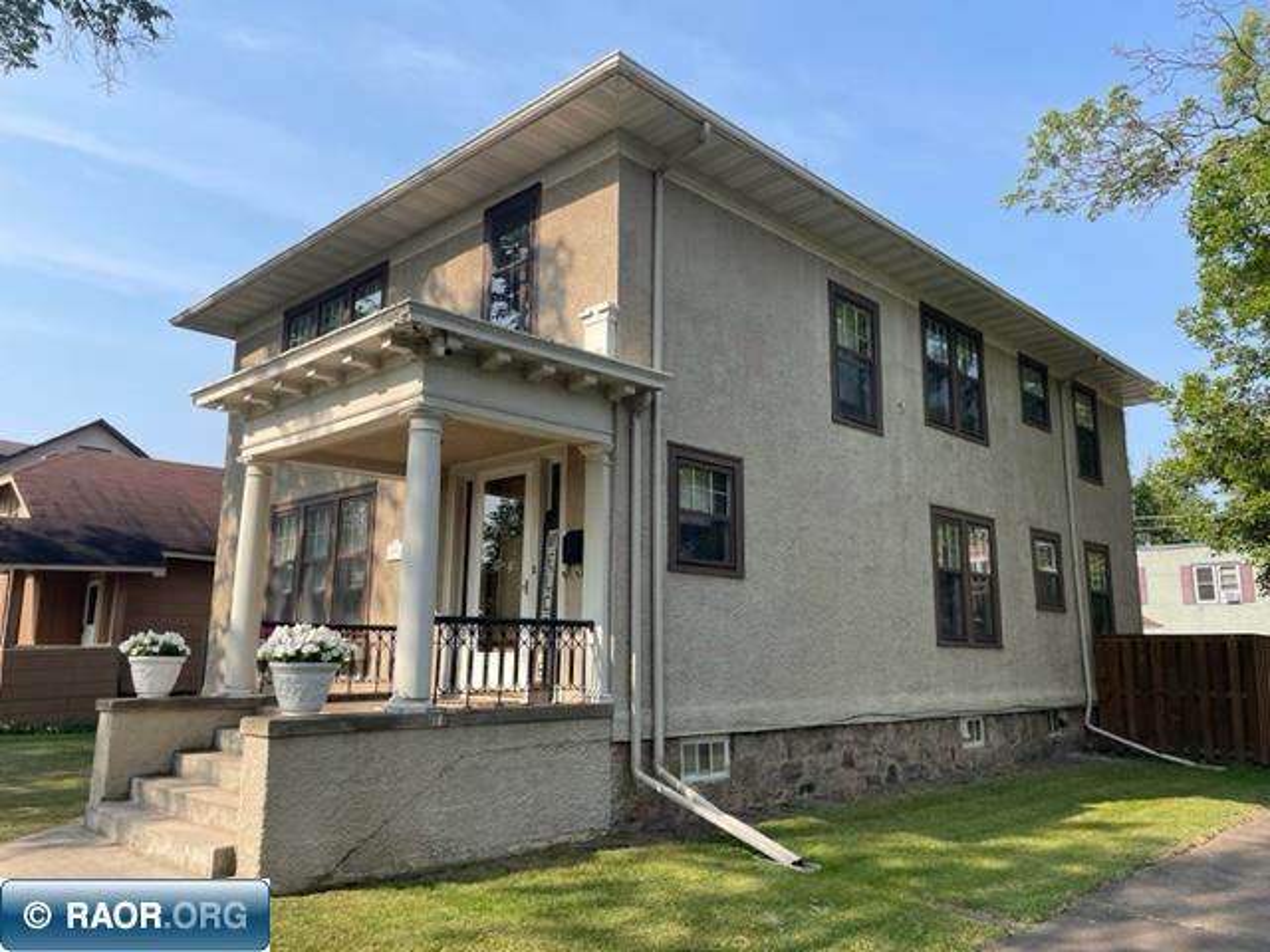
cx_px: 635
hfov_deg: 67.3
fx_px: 954
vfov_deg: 53.1
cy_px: 476
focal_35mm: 26
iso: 32
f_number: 1.6
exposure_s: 1/2020
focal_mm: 4.2
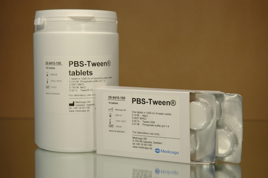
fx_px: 580
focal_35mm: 78
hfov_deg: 26.0
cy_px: 89
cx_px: 134
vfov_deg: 17.5
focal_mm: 52
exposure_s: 1/125
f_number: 4.5
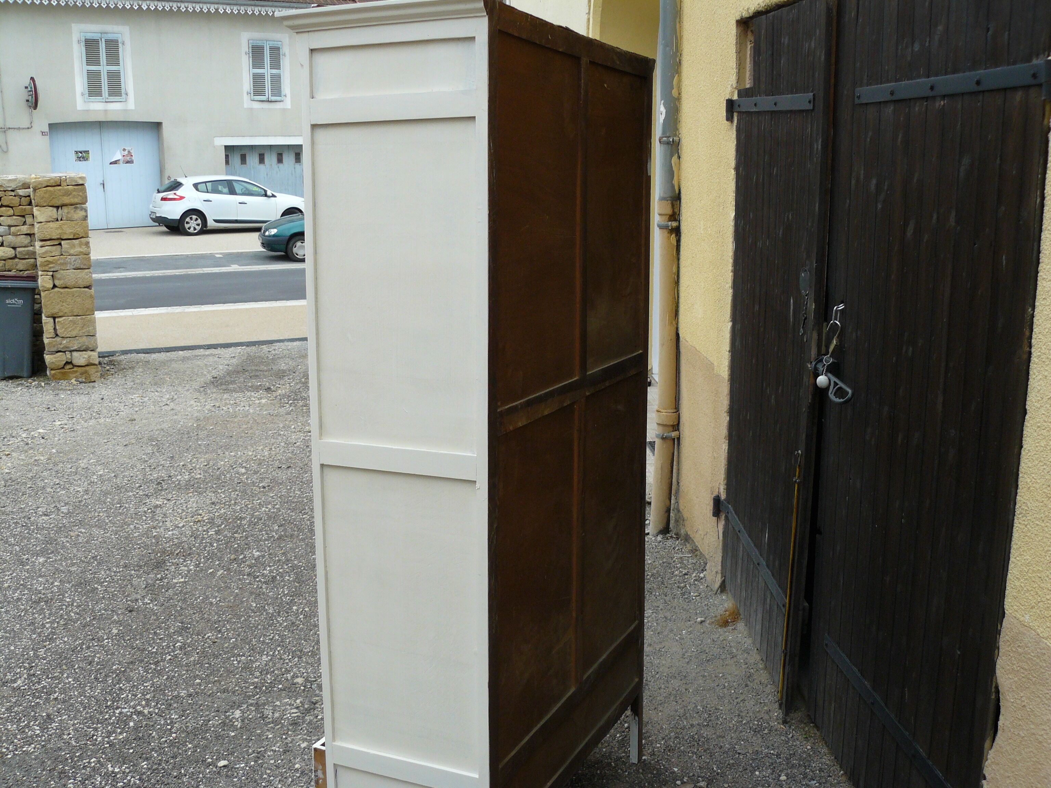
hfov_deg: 51.4
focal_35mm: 36
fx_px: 1093
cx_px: 526
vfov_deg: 39.7
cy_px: 394
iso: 100
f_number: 4
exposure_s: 1/160
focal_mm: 6
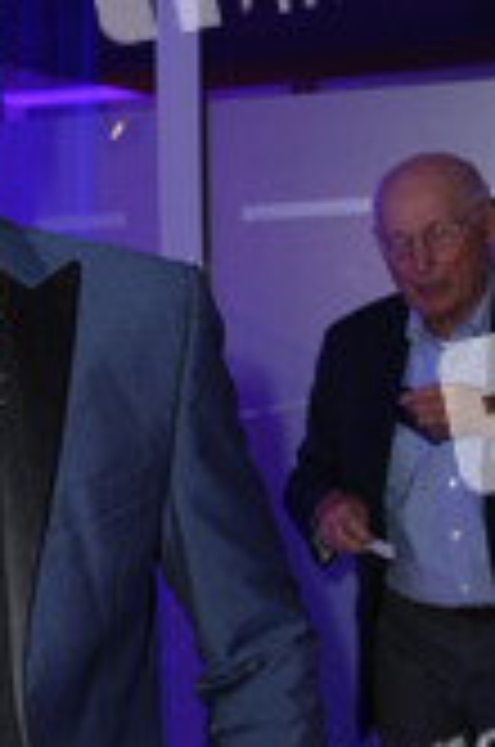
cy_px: 612
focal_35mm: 106
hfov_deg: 12.6
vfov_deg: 19.1
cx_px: -99
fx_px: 2195
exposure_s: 1/100
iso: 2500
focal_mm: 44
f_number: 5.6
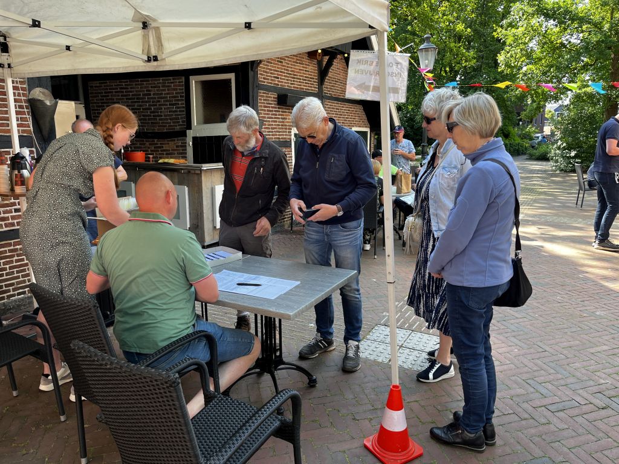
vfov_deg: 53.1
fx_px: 465
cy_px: 232
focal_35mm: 26
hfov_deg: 67.3
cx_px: 310
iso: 40
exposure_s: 1/121
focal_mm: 5.1
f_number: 1.6
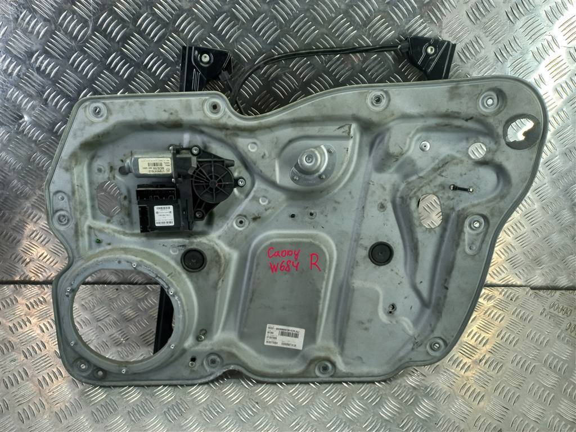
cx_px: 288
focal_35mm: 25
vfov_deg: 54.9
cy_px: 216
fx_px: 416
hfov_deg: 69.4
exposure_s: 1/50
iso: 50
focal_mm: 4.6
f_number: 1.8
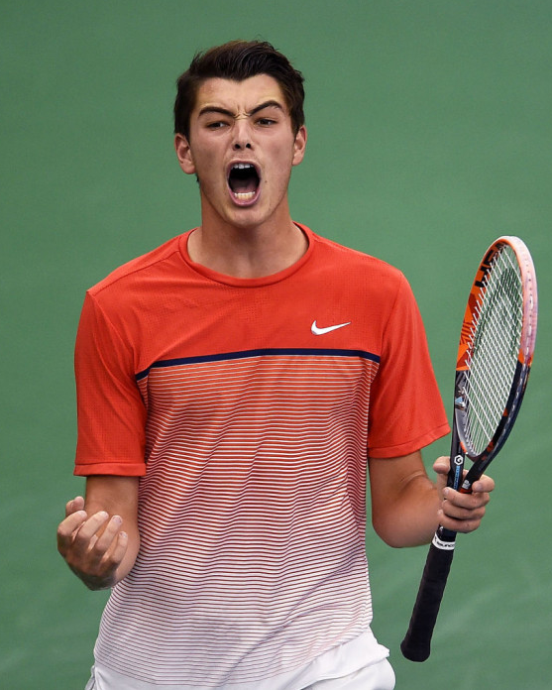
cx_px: 323
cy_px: 345
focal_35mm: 566
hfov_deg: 2.7
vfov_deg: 3.4
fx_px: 11556
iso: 2500
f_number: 2.8
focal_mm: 400
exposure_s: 1/1250
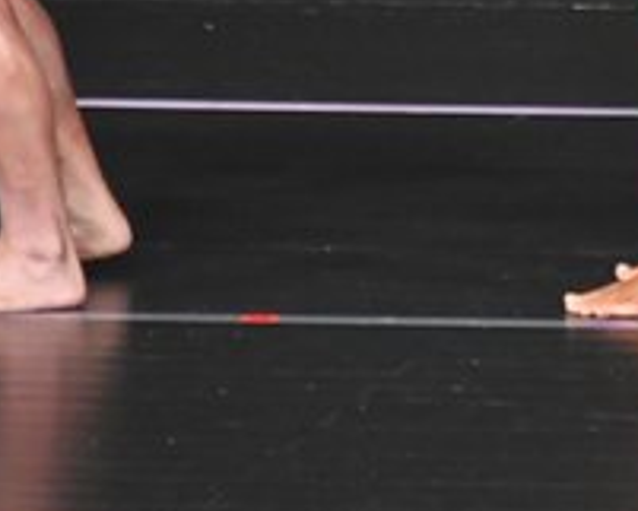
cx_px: 1154
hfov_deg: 1.5
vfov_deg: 1.2
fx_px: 23577
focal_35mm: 1248
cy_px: -248
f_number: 5.6
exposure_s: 1/400
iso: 4000
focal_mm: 230
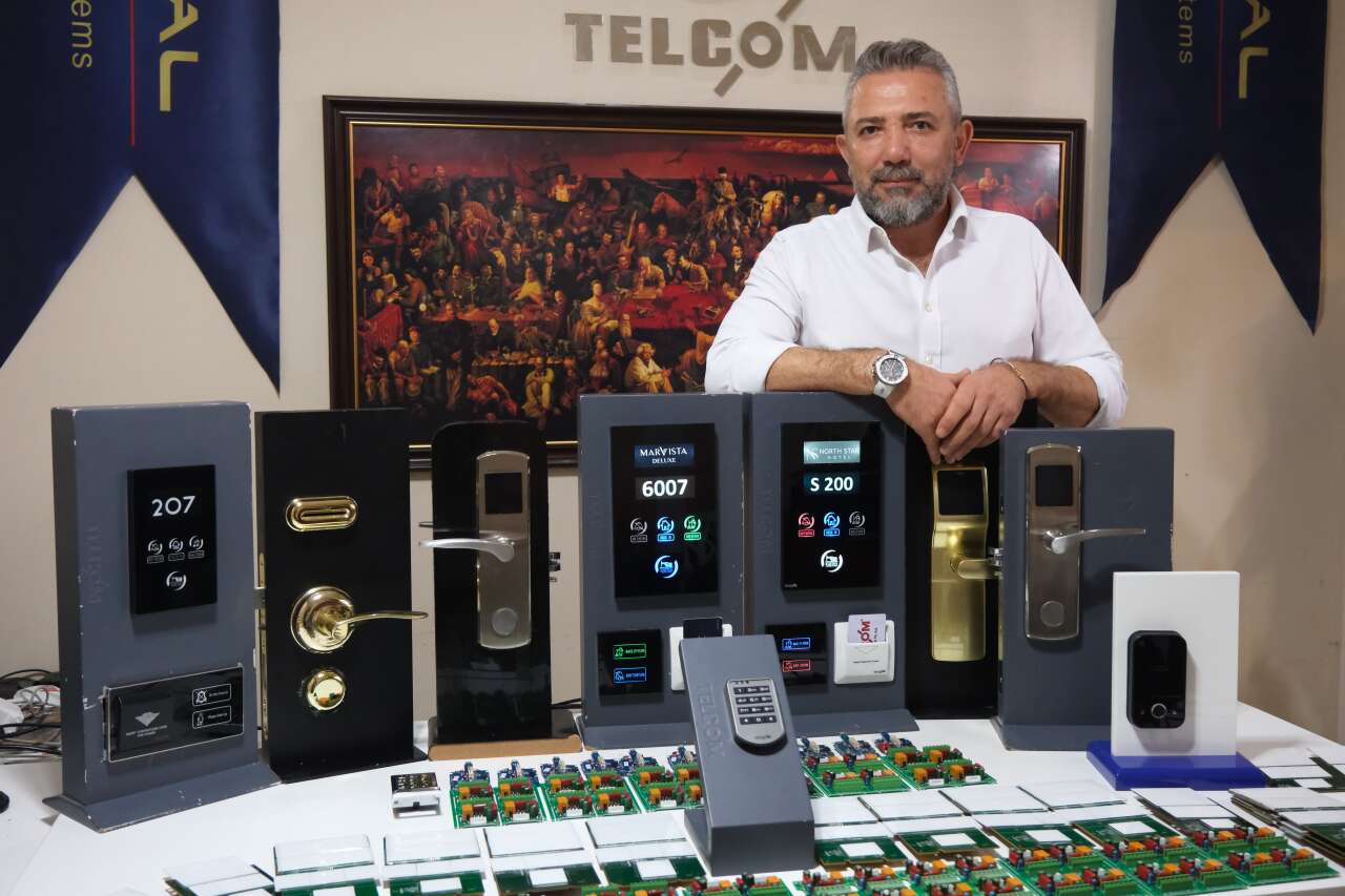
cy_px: 448
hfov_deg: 54.4
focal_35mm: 35
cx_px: 672
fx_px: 1307
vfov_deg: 37.8
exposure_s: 1/60
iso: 2500
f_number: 4
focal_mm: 23.5
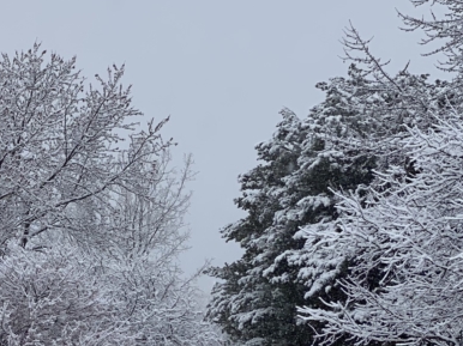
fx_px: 1845
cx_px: -92
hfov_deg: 13.9
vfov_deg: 10.7
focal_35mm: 138
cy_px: 241
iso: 20
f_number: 2
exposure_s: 1/208
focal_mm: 6
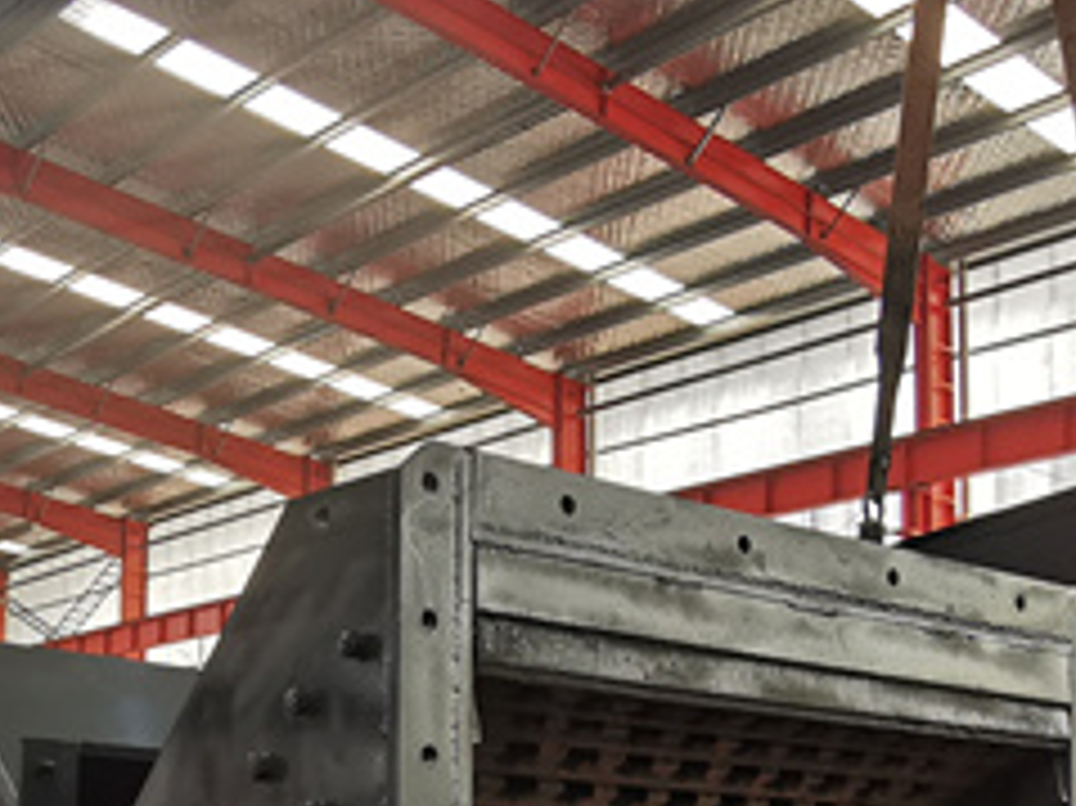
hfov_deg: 33.2
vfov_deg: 24.4
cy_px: 815
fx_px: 1771
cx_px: 284
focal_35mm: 57
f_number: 2.2
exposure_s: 1/120
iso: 100
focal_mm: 2.26
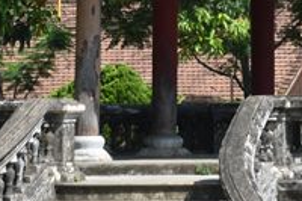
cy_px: -66
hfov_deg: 5.6
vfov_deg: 3.7
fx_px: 3093
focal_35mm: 369
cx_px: 364
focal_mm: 48
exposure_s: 1/400
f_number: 5.6
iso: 100
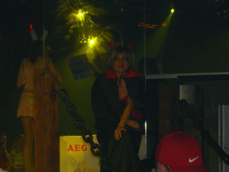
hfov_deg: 17.3
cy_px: 86
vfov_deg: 13.0
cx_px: 114
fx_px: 754
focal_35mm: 114
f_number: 5.1
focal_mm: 23.7
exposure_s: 1/60
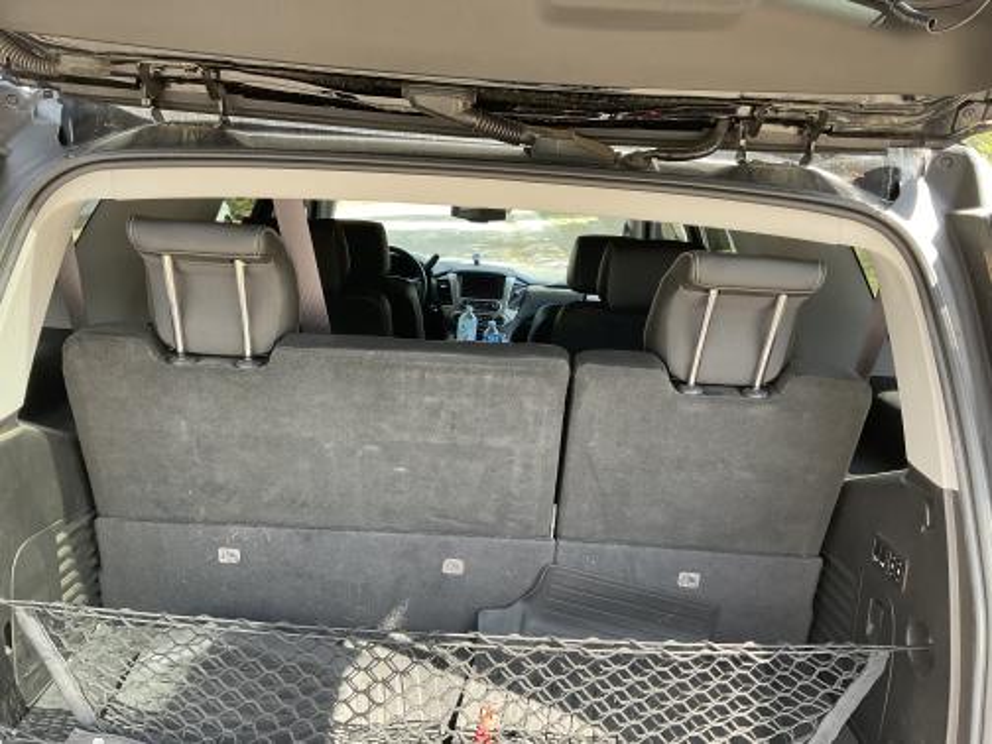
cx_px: 496
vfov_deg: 48.2
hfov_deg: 61.7
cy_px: 372
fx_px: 831
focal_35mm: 29
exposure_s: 1/122
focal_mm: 3
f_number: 1.8
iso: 40
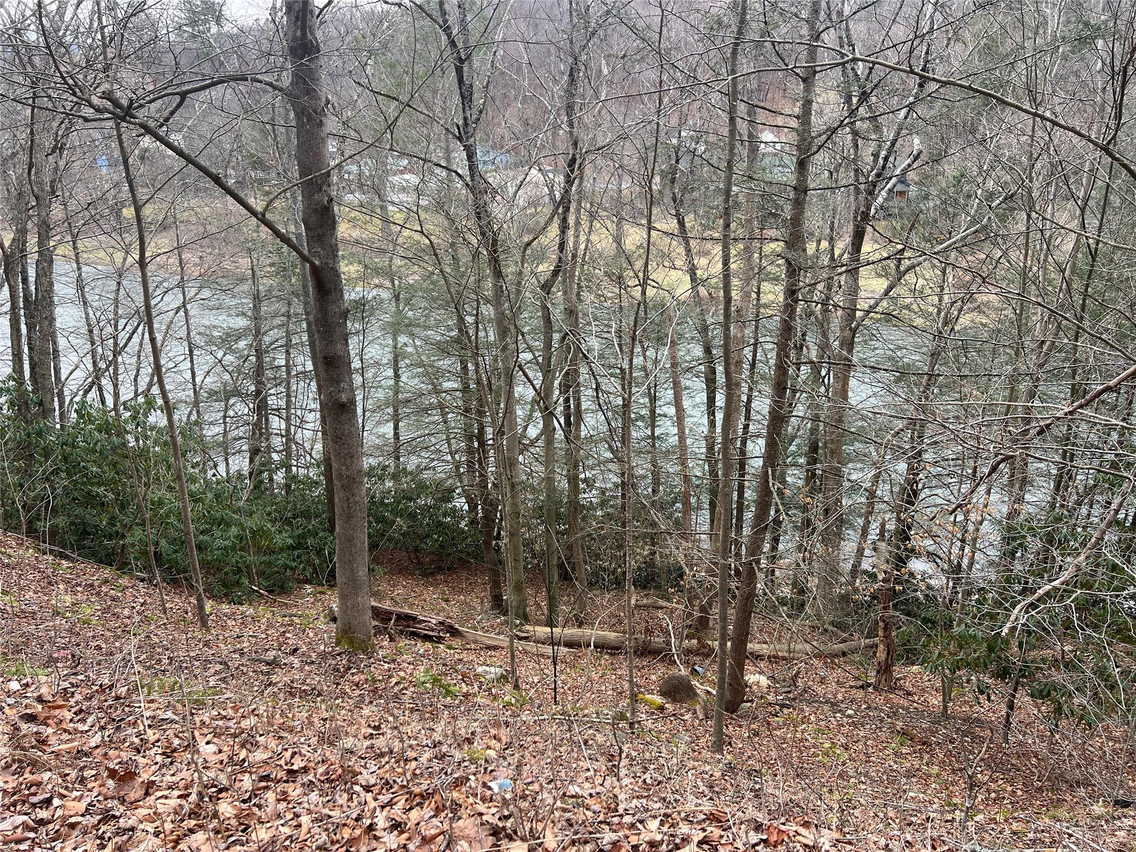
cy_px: 426
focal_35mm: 26
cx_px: 568
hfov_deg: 67.3
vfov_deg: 53.1
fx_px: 853
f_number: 1.5
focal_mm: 5.7
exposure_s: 1/266
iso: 40
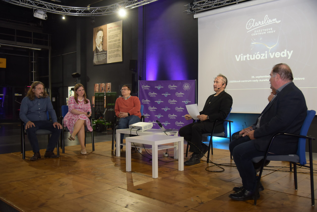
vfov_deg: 41.1
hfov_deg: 58.7
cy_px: 106
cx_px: 158
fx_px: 282
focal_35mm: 32
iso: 1250
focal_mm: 32
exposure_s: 1/25
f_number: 4
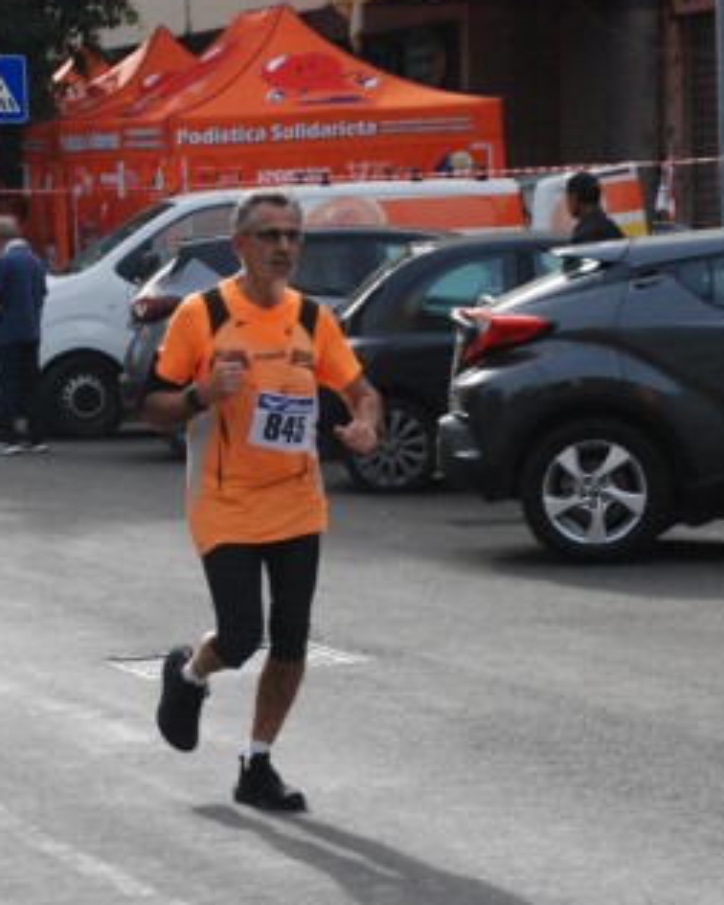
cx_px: 335
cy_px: 615
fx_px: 4178
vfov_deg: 12.3
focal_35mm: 156
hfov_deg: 9.9
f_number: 5.3
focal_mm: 58
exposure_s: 1/1250
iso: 1000
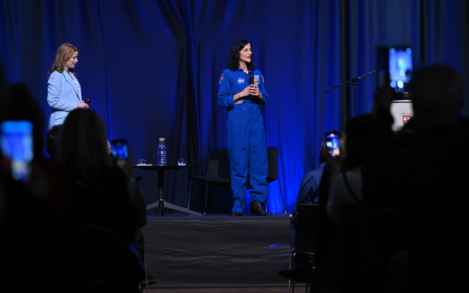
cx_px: 235
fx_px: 1508
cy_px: 141
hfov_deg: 17.7
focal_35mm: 118
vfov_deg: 11.1
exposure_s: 1/160
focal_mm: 115
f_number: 3.2
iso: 2500
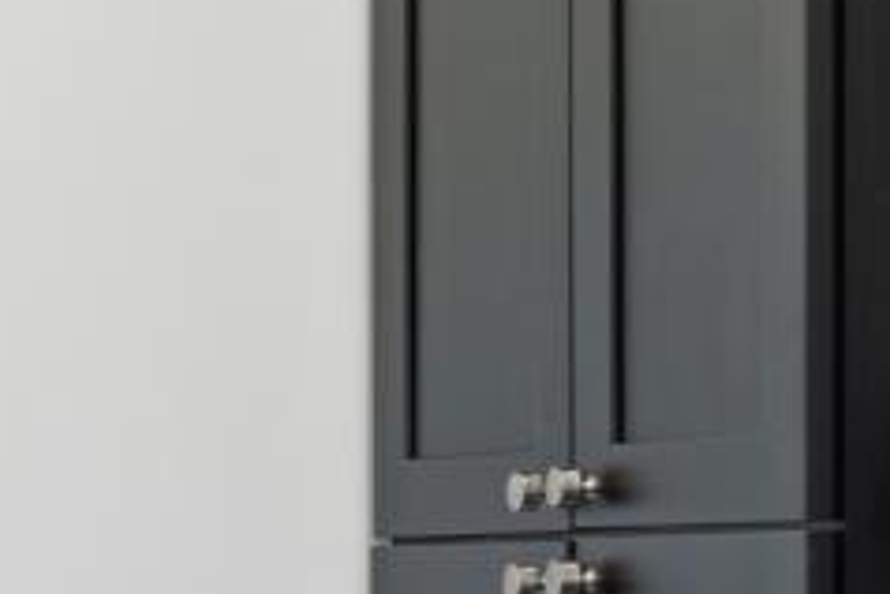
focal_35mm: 202
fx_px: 4997
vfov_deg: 6.8
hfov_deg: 8.8
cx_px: -1586
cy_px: 560
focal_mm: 32
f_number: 8
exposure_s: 1/25
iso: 100
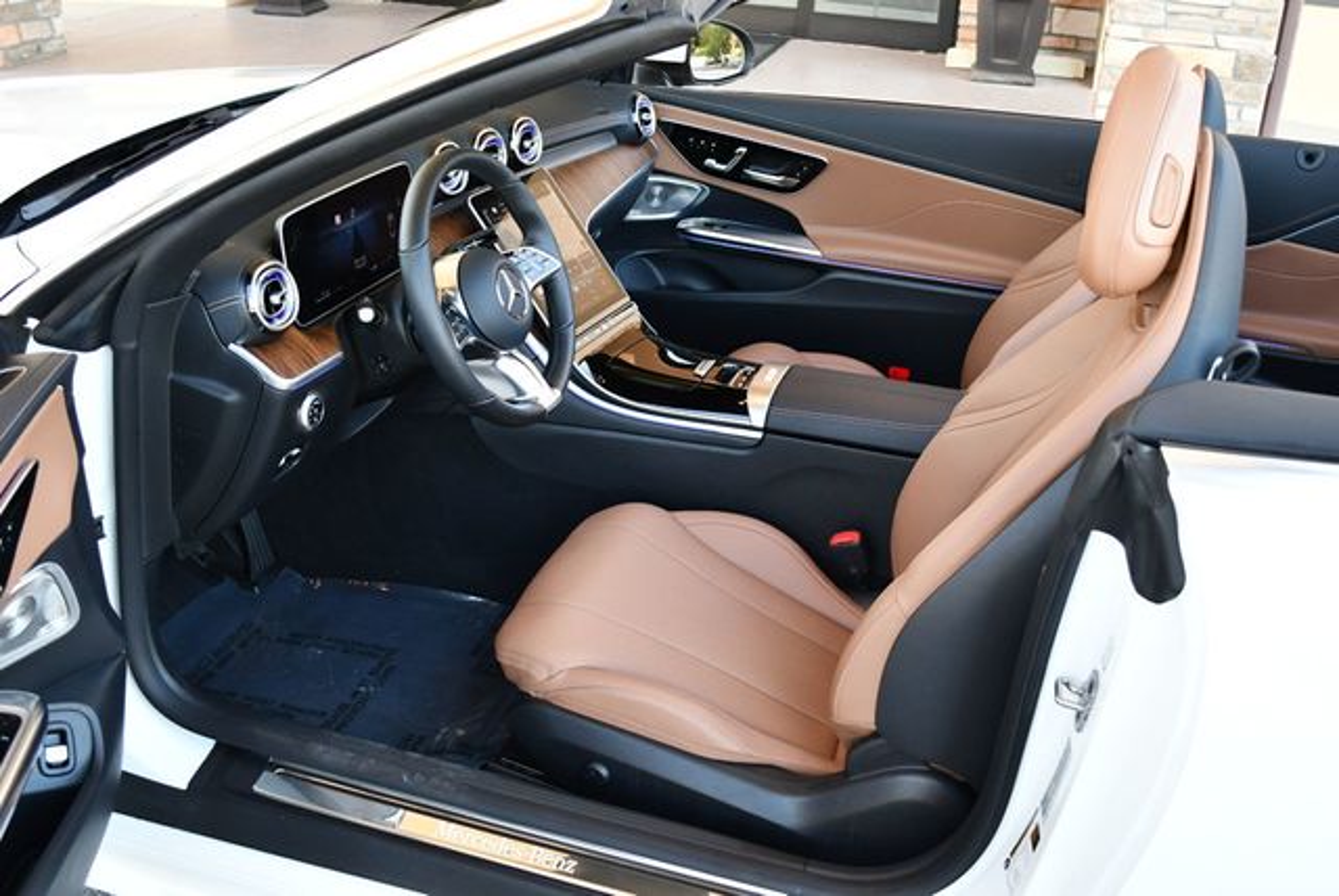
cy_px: 448
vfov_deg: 36.9
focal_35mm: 36
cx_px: 670
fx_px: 1340
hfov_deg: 53.1
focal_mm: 18
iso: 800
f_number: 3.5
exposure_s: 1/250
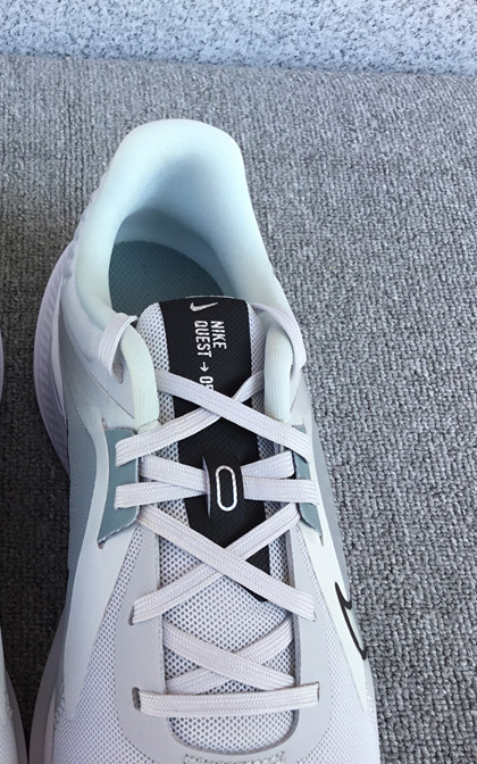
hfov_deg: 28.0
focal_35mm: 44
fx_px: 915
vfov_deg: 45.3
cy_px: 381
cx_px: 37
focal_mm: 3.3
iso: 25
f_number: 2.4
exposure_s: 1/237
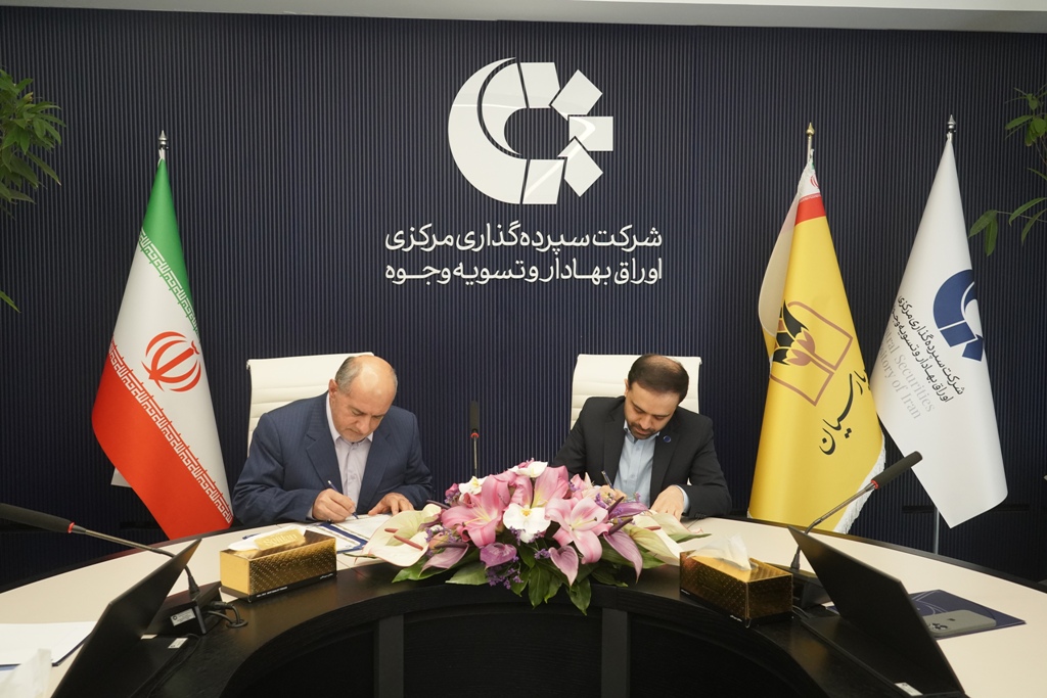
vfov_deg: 43.6
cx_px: 524
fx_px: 873
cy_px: 349
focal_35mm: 30
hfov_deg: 61.9
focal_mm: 30
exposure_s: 1/125
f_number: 5.6
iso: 5000
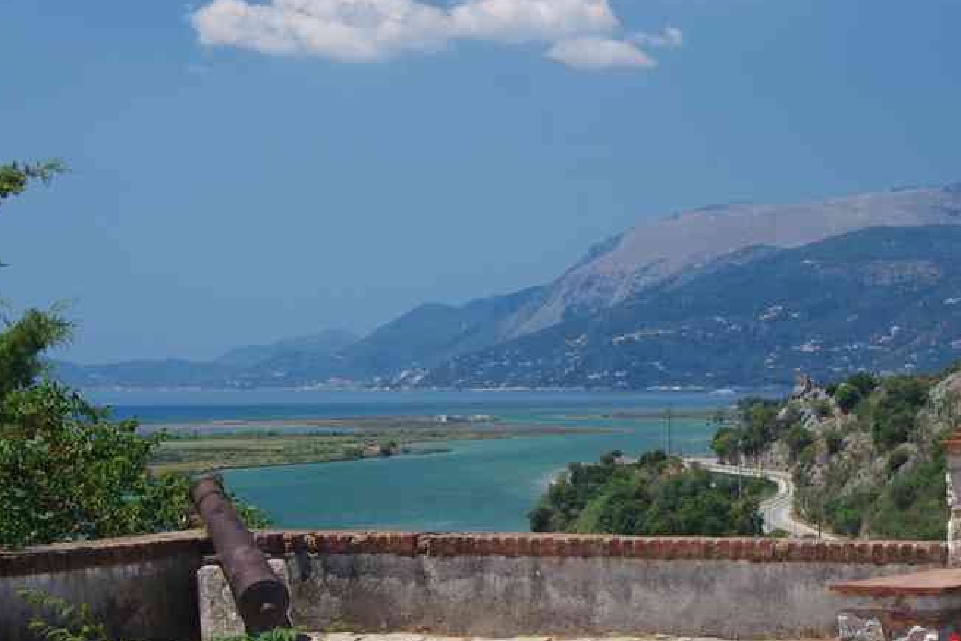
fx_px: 3358
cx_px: 640
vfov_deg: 10.9
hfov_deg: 16.3
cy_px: 364
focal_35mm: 126
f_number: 11
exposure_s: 1/100
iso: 200
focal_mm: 55
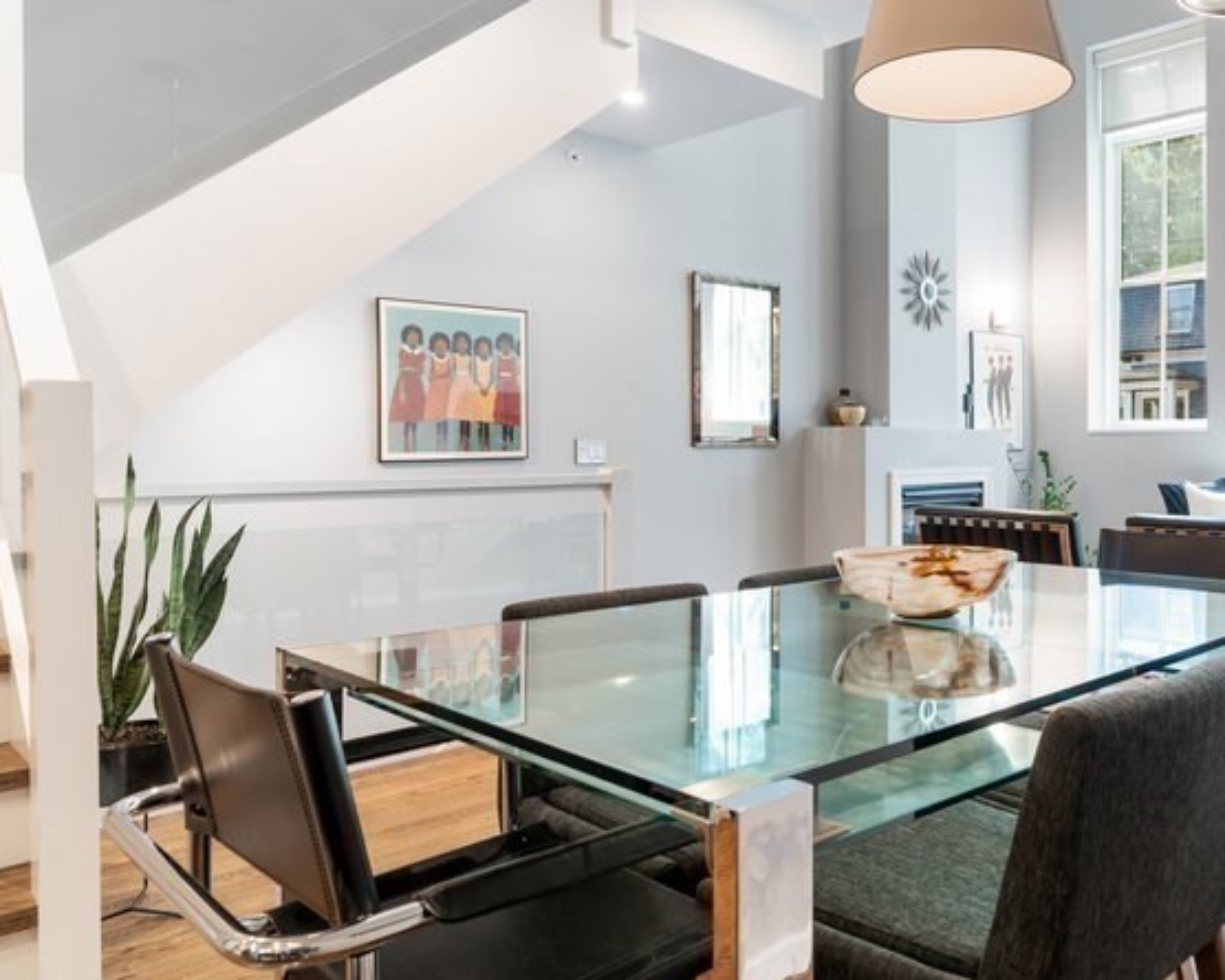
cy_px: 470
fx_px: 979
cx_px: 864
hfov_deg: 61.7
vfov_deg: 53.2
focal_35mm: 27
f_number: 8
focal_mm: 16
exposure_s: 1.6
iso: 200
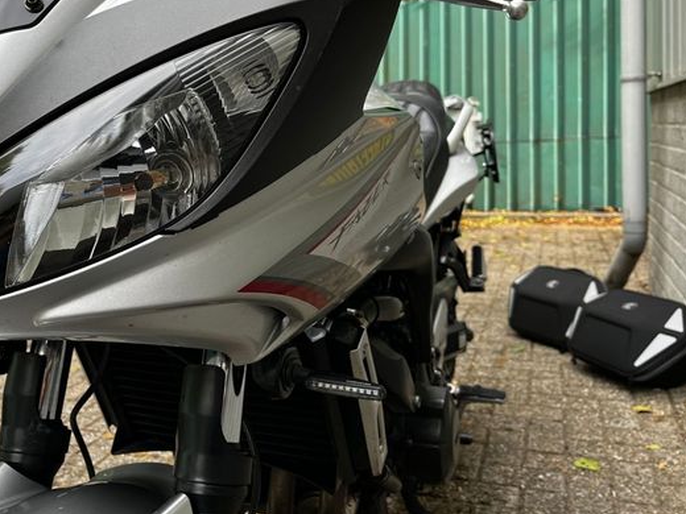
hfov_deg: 56.4
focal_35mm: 32
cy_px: 202
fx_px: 634
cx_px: 272
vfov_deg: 43.9
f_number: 1.6
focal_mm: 5.1
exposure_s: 1/254
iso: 40
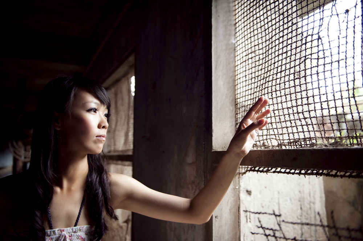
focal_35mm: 31
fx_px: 312
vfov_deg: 42.3
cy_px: 120
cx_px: 182
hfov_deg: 60.3
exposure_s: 1/80
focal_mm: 31
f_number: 2.8
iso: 1000
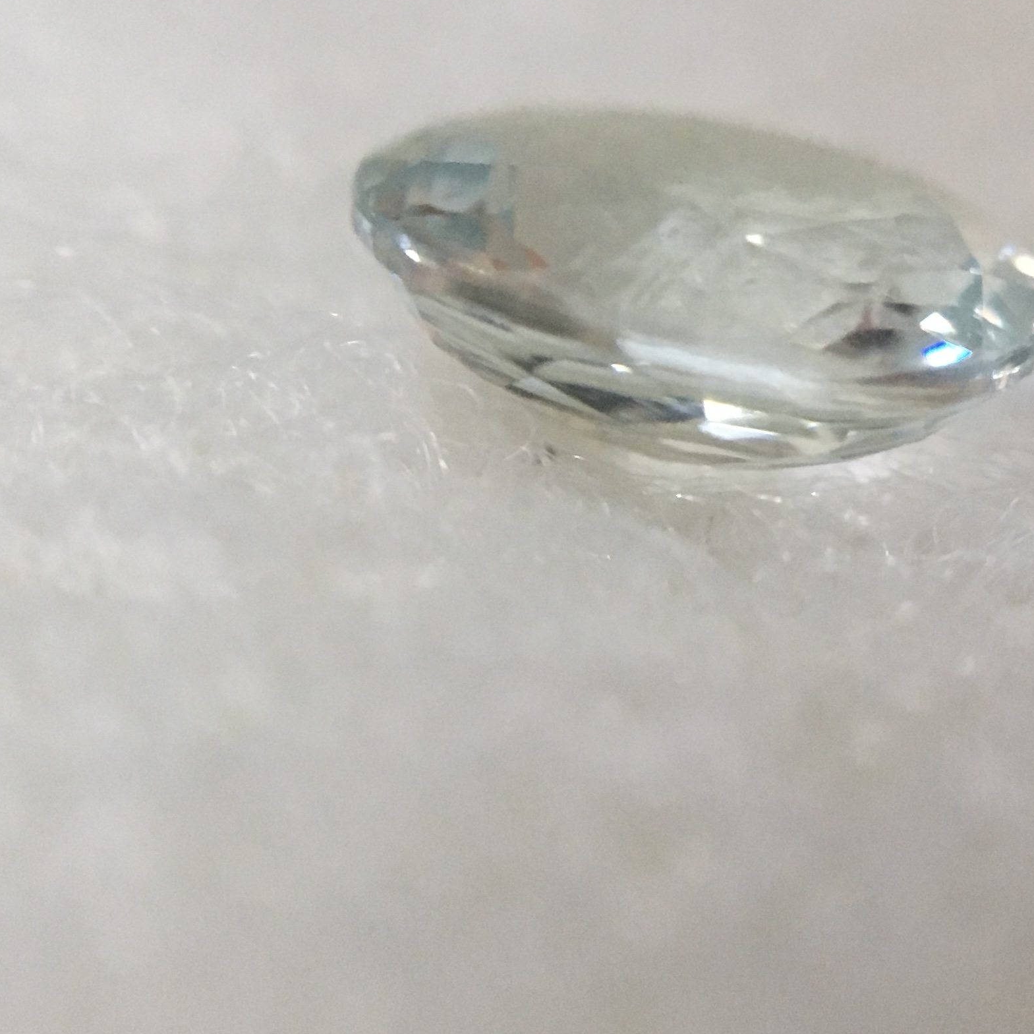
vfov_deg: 35.9
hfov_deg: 36.4
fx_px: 1555
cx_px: 683
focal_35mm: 46
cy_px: 254
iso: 160
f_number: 2.2
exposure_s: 1/33
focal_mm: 4.15
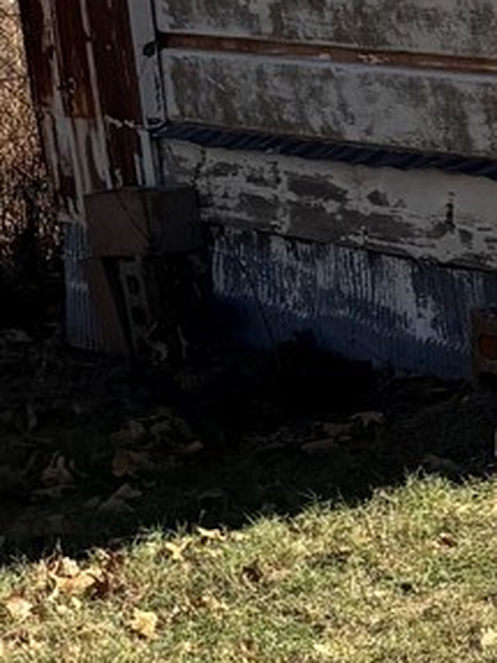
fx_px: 3333
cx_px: 1405
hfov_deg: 7.6
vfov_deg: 11.3
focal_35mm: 174
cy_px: 118
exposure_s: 1/2857
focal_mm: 5.96
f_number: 1.6
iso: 50
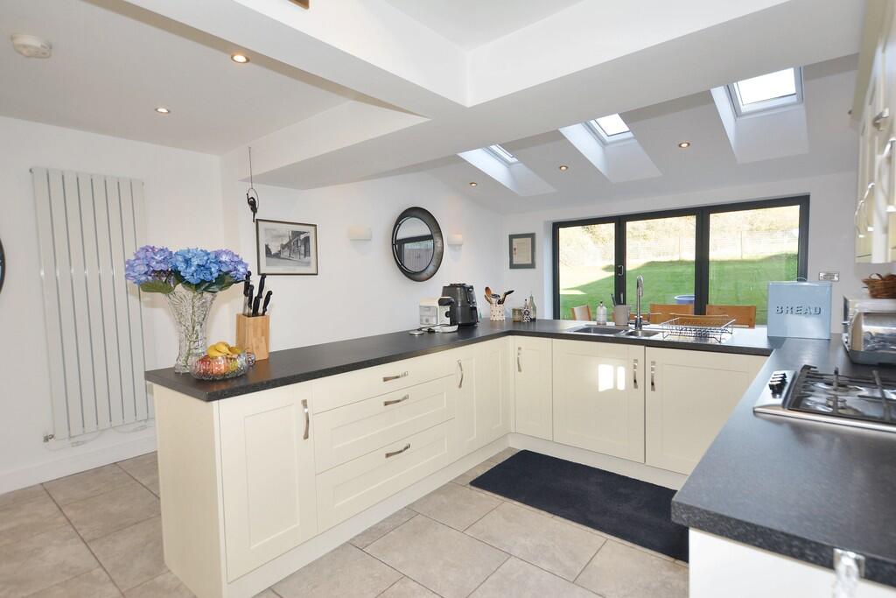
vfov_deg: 77.3
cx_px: 448
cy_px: 299
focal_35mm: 15
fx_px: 373
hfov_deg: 100.4
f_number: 4.5
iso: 200
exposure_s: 1/80
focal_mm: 10
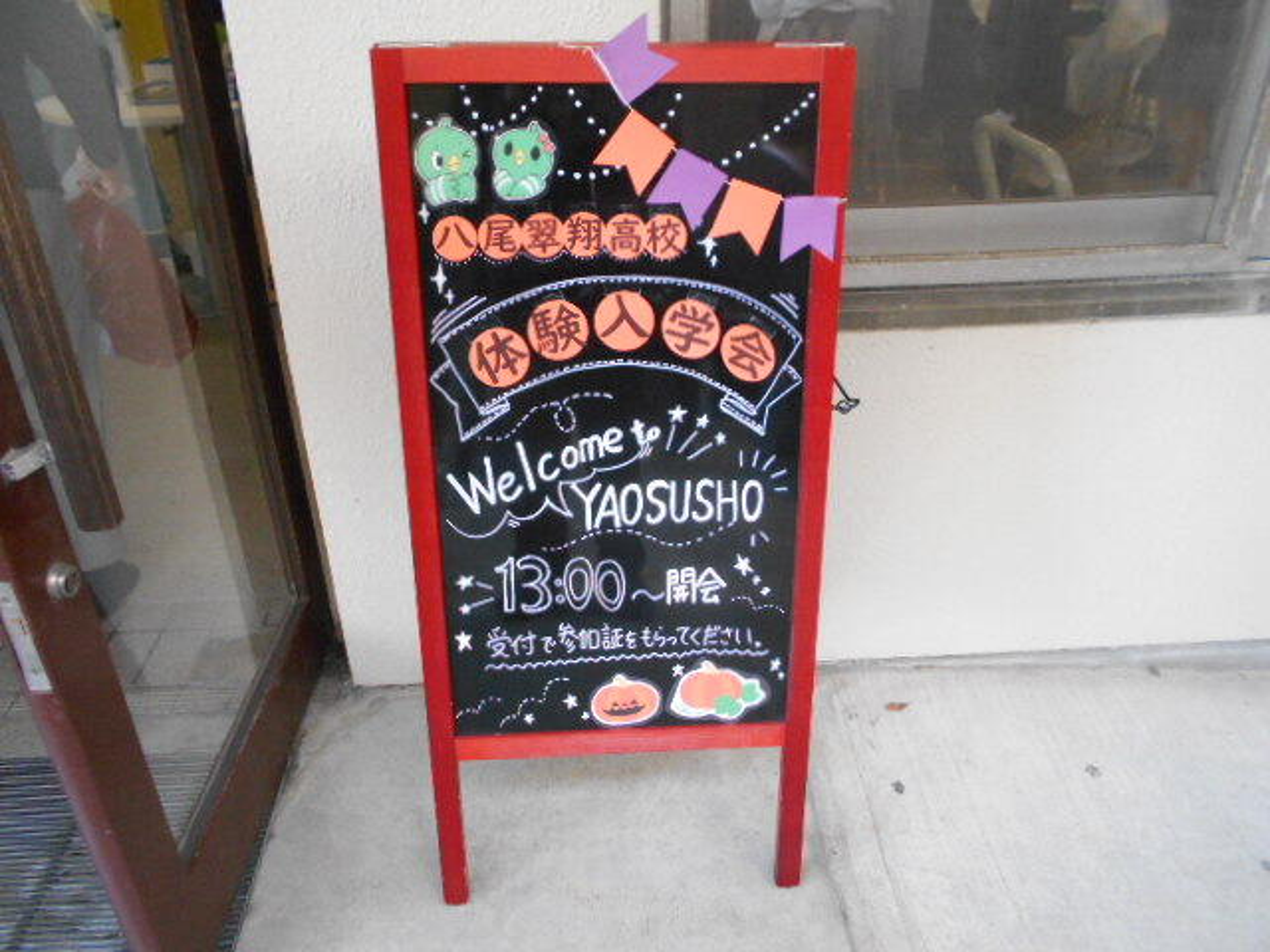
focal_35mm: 26
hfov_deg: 67.3
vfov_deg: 53.1
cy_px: 476
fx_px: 954
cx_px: 635
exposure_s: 1/250
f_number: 3.2
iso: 560
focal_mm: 4.6
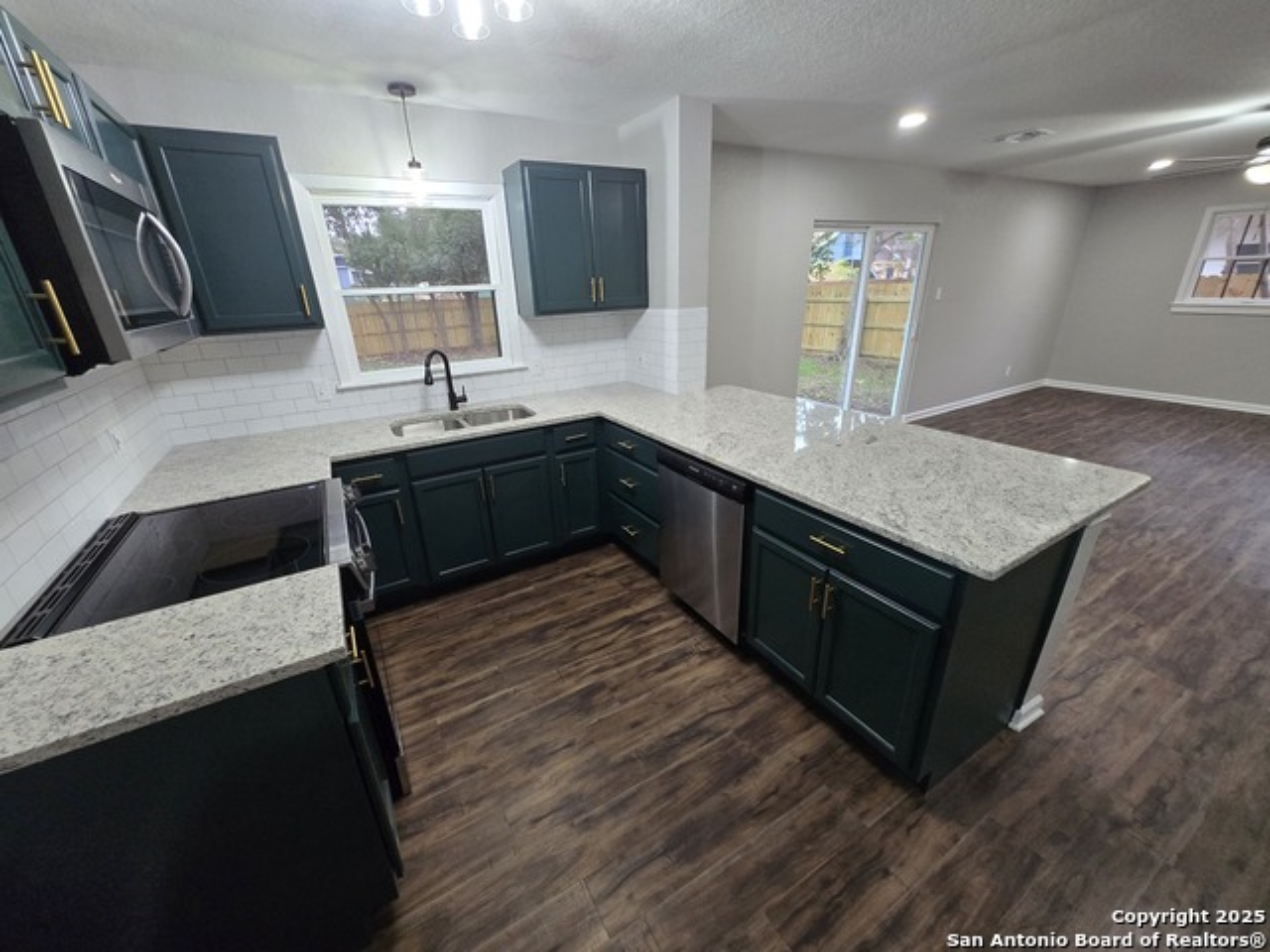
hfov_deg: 106.2
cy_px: 476
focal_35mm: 13
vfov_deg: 89.9
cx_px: 635
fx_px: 477
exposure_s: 1/60
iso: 250
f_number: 2.2
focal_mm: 1.7
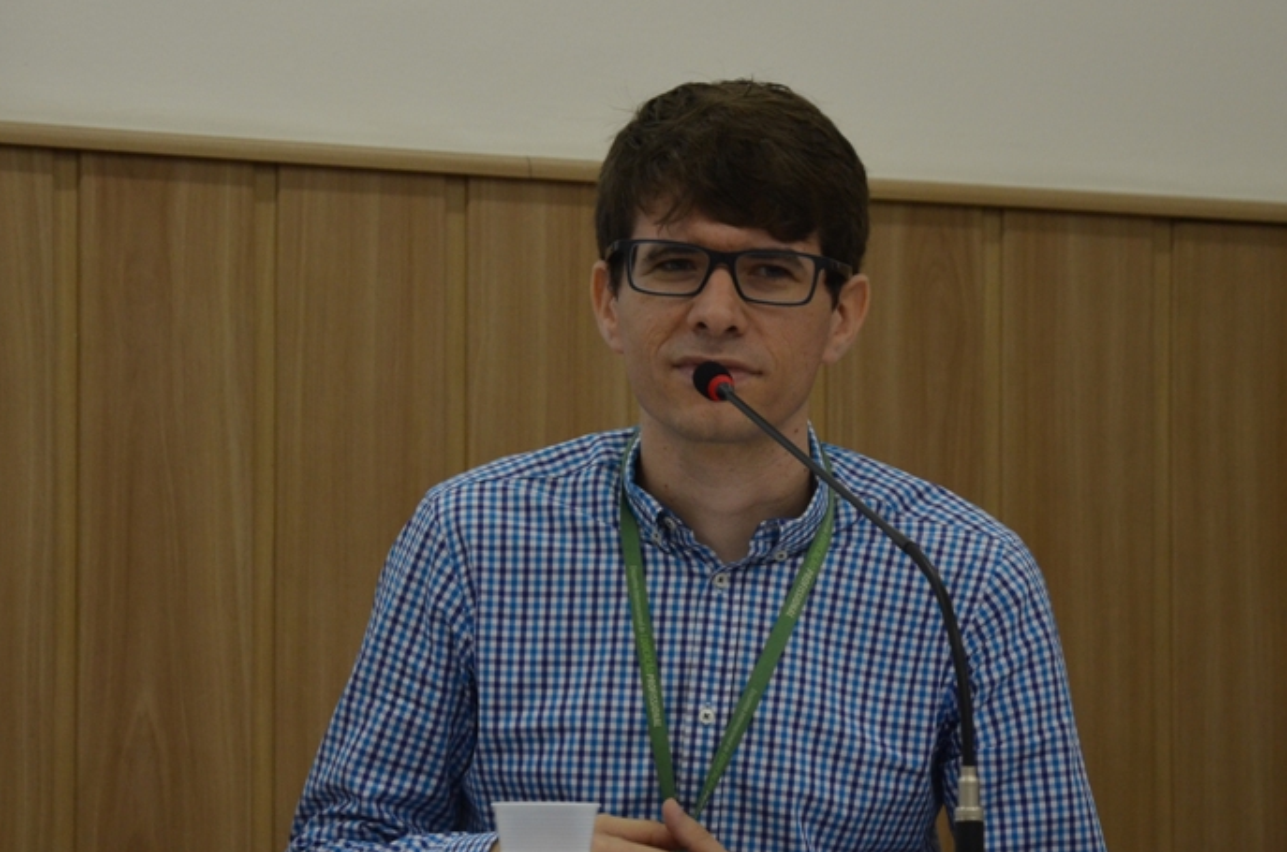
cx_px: 613
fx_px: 8375
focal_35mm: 235
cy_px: 433
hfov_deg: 8.8
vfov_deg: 5.8
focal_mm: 105
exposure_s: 1/50
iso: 800
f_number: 5.6
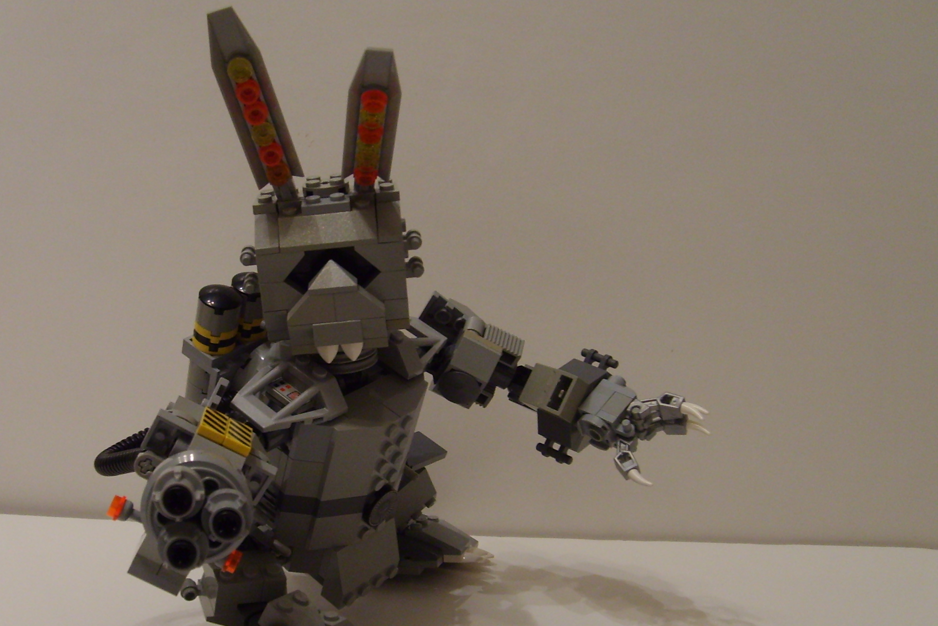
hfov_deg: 41.6
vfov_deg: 28.6
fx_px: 1225
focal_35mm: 47
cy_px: 356
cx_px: 356
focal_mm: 5.8
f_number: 2.8
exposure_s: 1/30
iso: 120
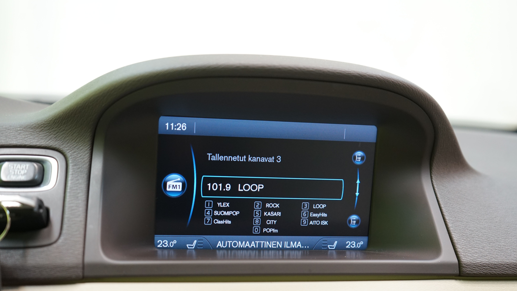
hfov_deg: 48.4
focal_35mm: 42
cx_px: 258
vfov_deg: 28.3
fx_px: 576
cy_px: 161
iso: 1000
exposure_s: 1/30
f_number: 4
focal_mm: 40
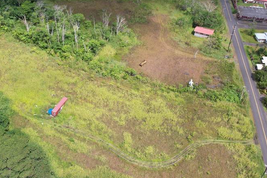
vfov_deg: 31.1
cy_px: 72
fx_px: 319
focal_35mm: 43
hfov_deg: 45.0
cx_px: 96
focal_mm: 8.38
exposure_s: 1/1500
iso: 100
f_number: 2.8
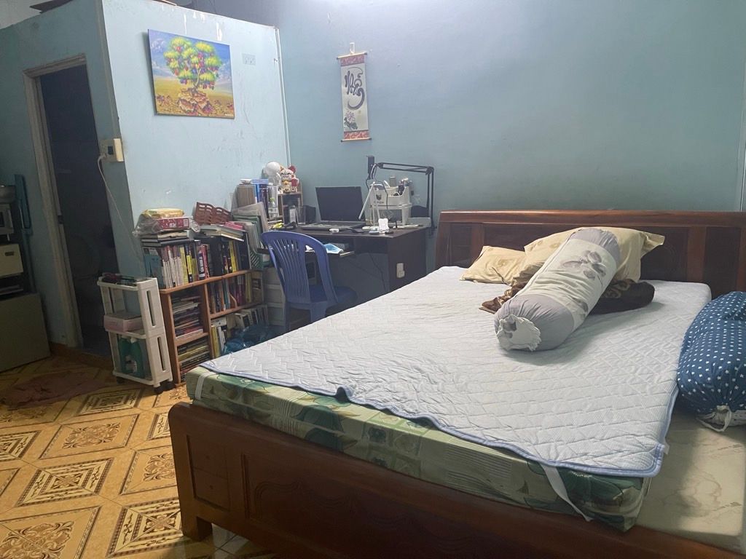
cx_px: 373
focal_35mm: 25
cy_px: 280
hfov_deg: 69.4
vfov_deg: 54.9
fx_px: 539
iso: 400
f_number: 1.6
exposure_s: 1/50
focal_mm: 5.1
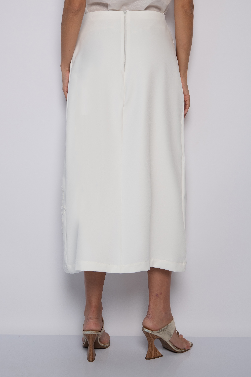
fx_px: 524
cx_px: 126
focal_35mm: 50
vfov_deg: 39.6
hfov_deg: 27.0
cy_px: 188
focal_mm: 50
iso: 250
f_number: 4.5
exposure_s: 1/160
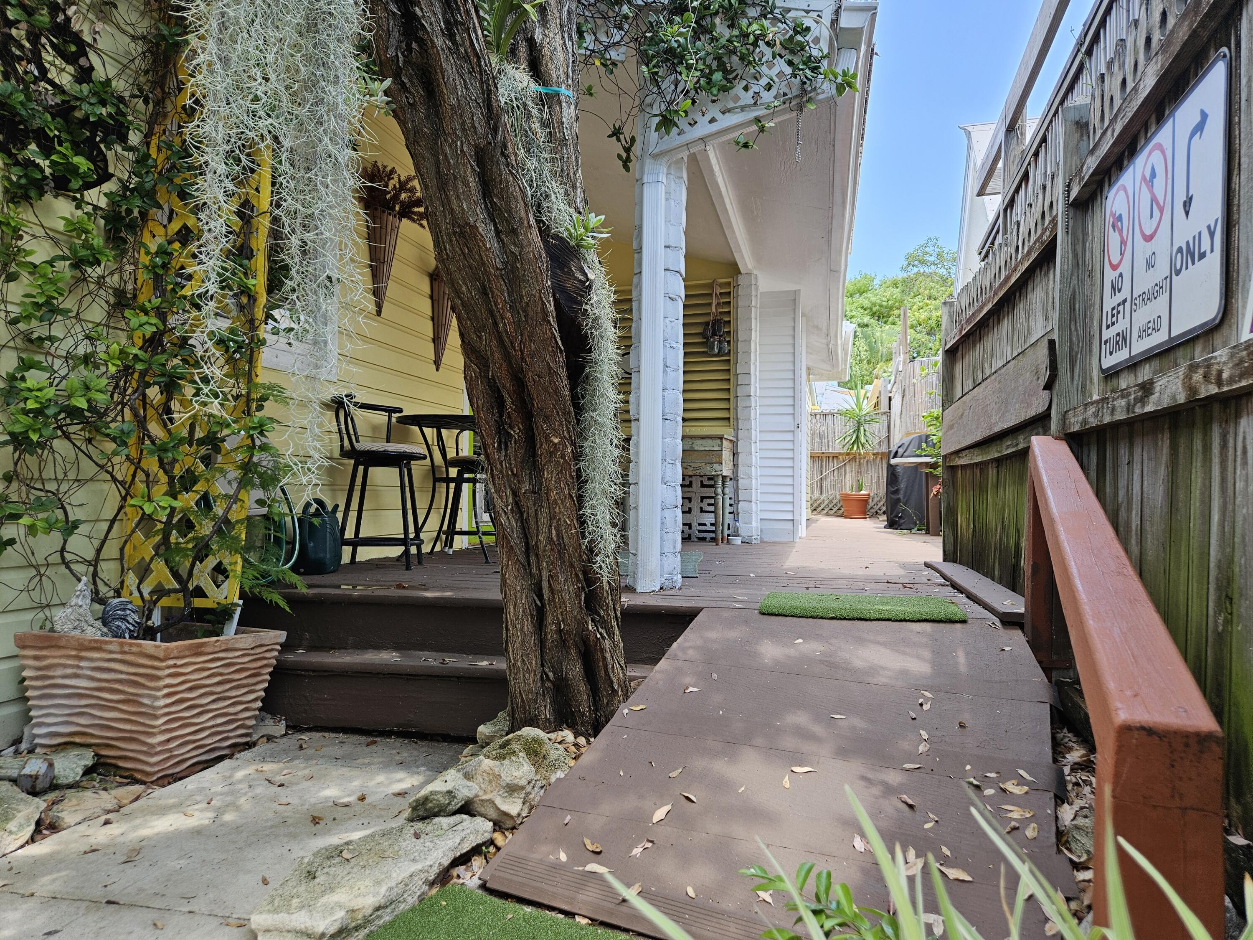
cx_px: 626
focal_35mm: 23
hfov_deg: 73.9
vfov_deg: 58.9
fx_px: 833
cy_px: 470
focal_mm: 5.4
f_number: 1.8
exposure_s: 1/180
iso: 50
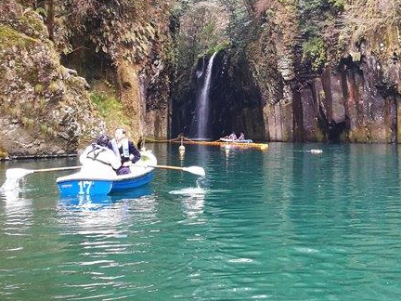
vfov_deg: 26.4
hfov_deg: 34.4
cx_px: 286
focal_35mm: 55
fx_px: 637
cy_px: 93
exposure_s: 1/60
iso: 160
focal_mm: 4.5
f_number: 2.2
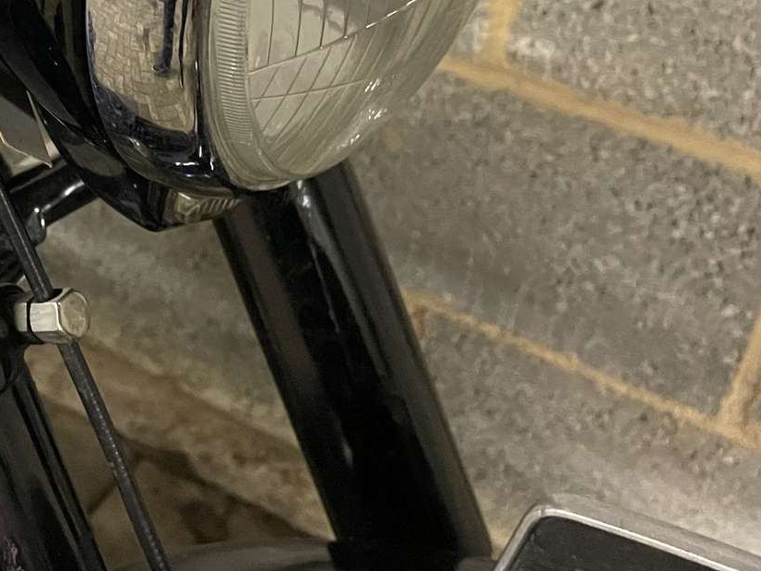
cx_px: 17
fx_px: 1385
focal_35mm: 63
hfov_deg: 28.9
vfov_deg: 22.8
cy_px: 86
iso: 640
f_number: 1.6
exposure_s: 1/25
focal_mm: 4.2
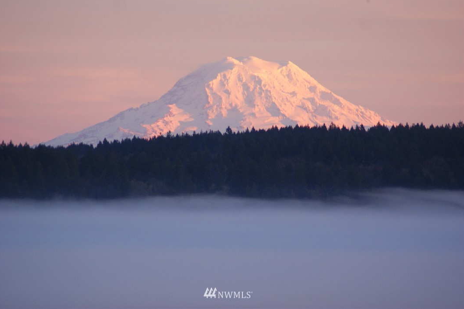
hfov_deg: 6.7
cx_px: 228
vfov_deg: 4.5
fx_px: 3955
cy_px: 151
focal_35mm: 307
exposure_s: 1/80
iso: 400
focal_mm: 200
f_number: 4.5
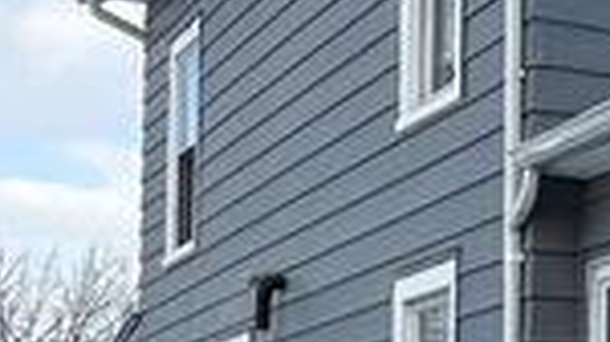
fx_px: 2036
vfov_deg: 9.4
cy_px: 432
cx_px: 907
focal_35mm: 126
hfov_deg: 15.7
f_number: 1.6
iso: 50
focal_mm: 5.96
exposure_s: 1/1337
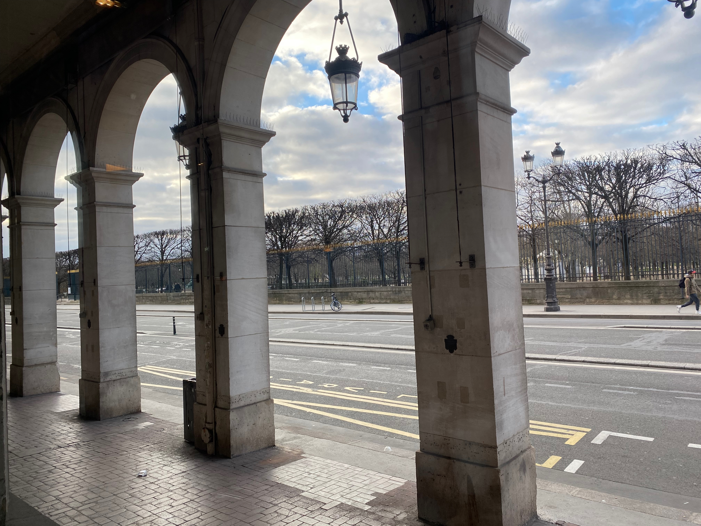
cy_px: 263
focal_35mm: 26
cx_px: 350
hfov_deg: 67.3
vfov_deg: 53.1
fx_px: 527
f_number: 1.8
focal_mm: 4.25
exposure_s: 1/262
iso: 32
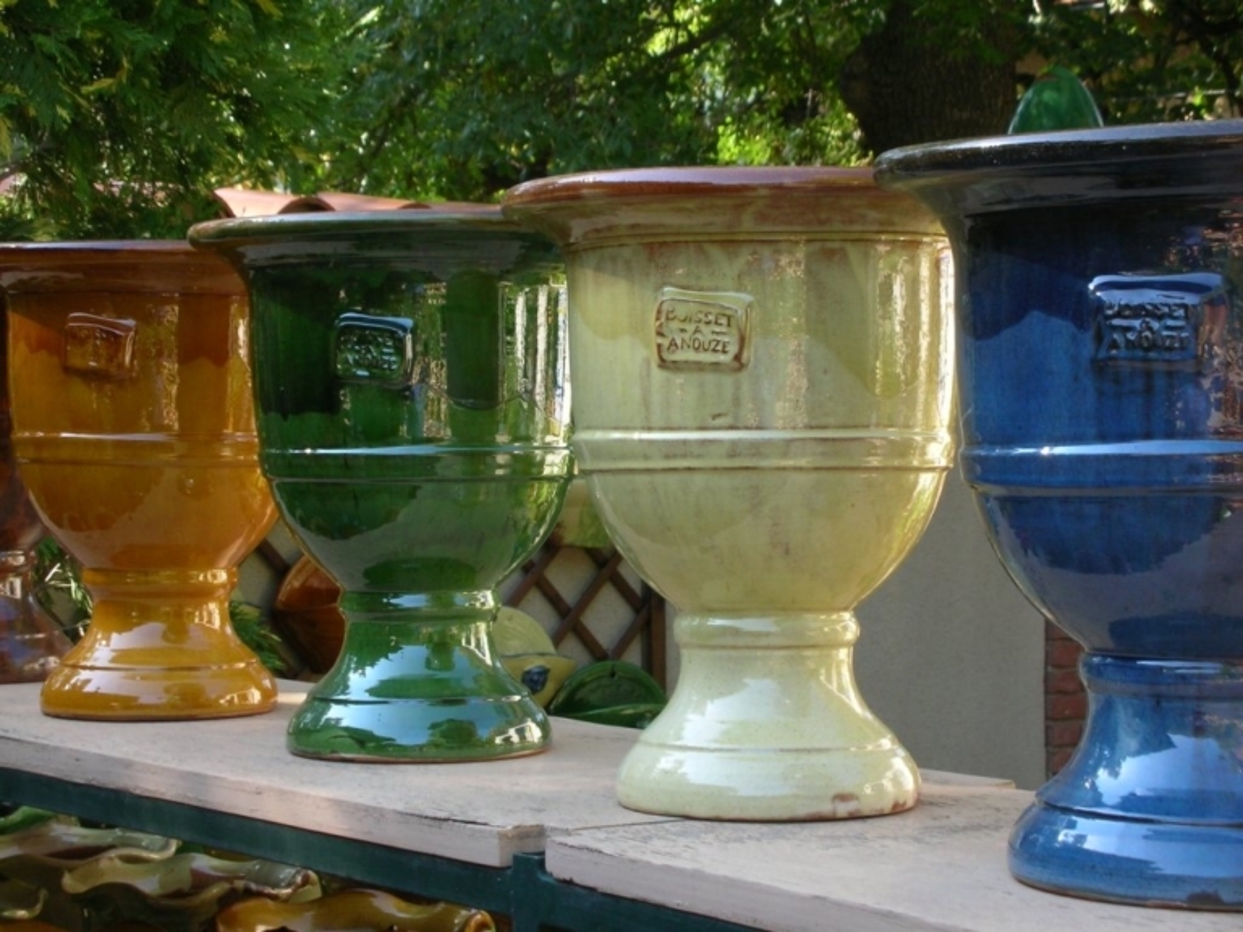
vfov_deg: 17.2
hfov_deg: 22.8
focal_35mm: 86
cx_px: 622
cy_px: 466
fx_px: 3088
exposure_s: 1/57.2
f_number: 4.8
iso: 50
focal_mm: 14.3
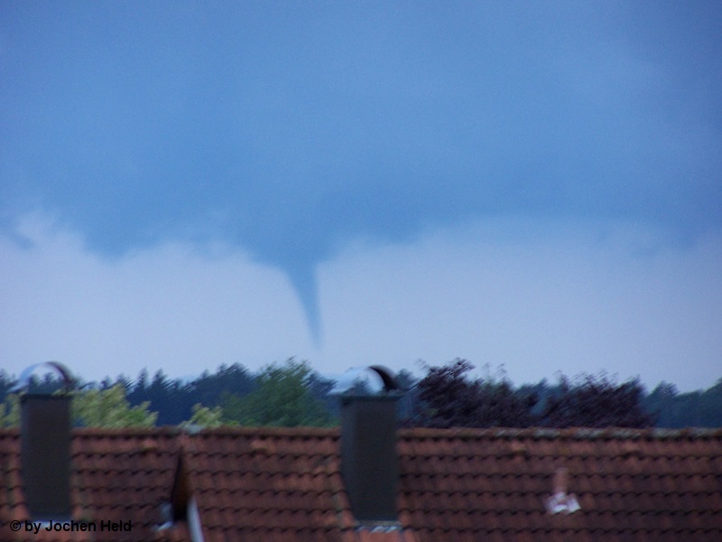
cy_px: 271
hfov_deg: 6.9
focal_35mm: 288
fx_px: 6007
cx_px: 361
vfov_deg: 5.2
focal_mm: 47.7
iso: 140
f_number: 3.6
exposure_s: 1/20
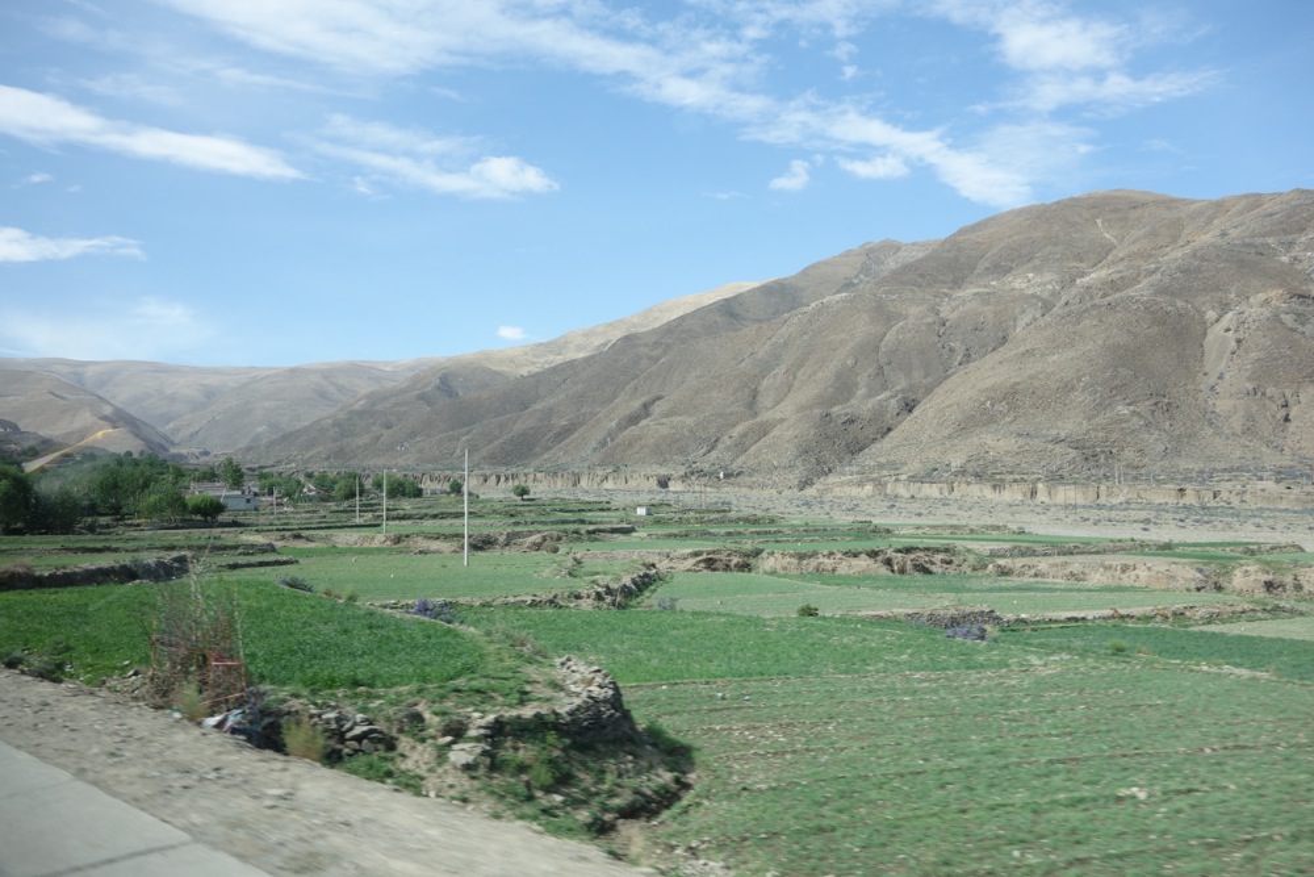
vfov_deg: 46.4
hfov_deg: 65.5
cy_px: 438
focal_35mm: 28
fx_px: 1022
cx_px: 657
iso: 125
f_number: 5.6
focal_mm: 10.4
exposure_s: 1/200
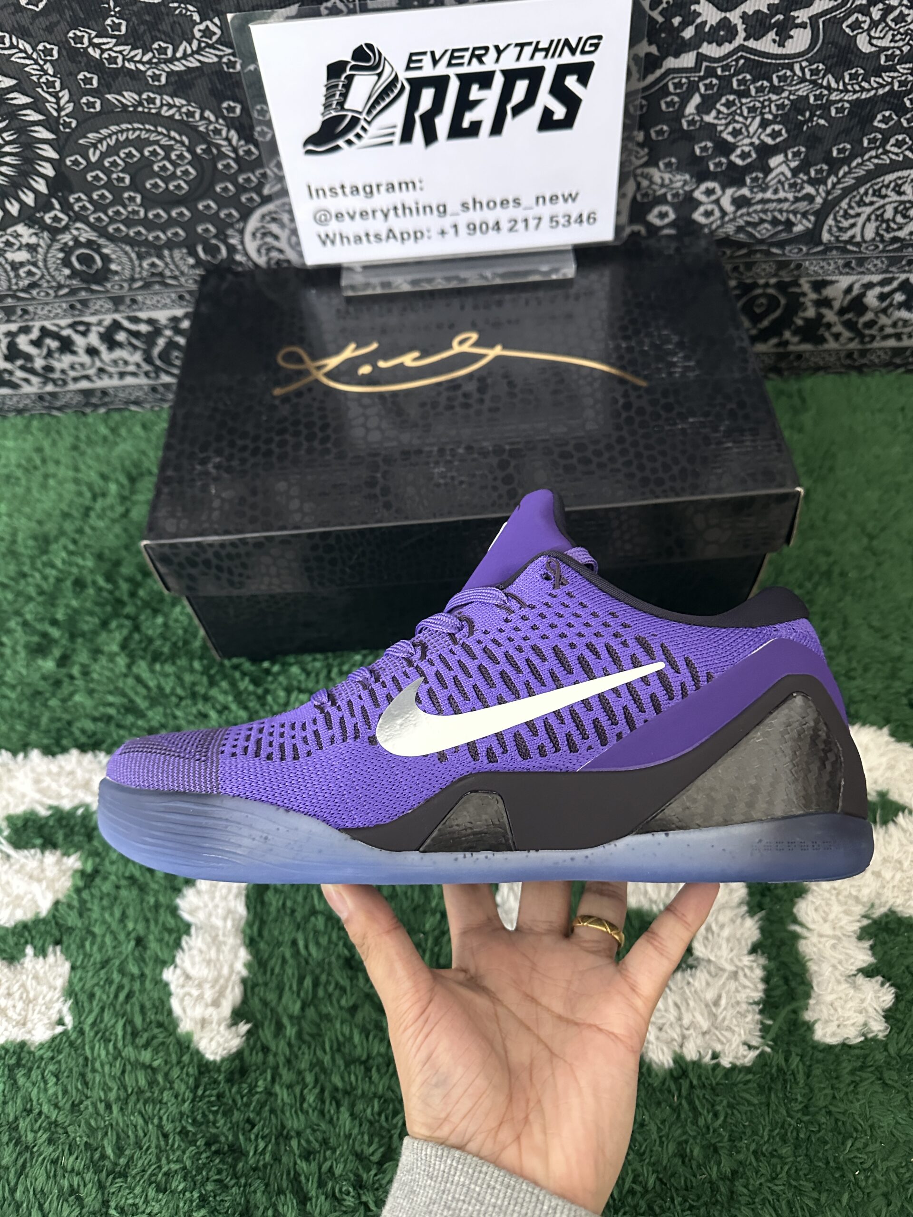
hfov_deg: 56.8
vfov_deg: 71.6
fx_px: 844
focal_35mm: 24
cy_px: 608
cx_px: 456
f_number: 1.78
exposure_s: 1/33
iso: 640
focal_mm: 6.86
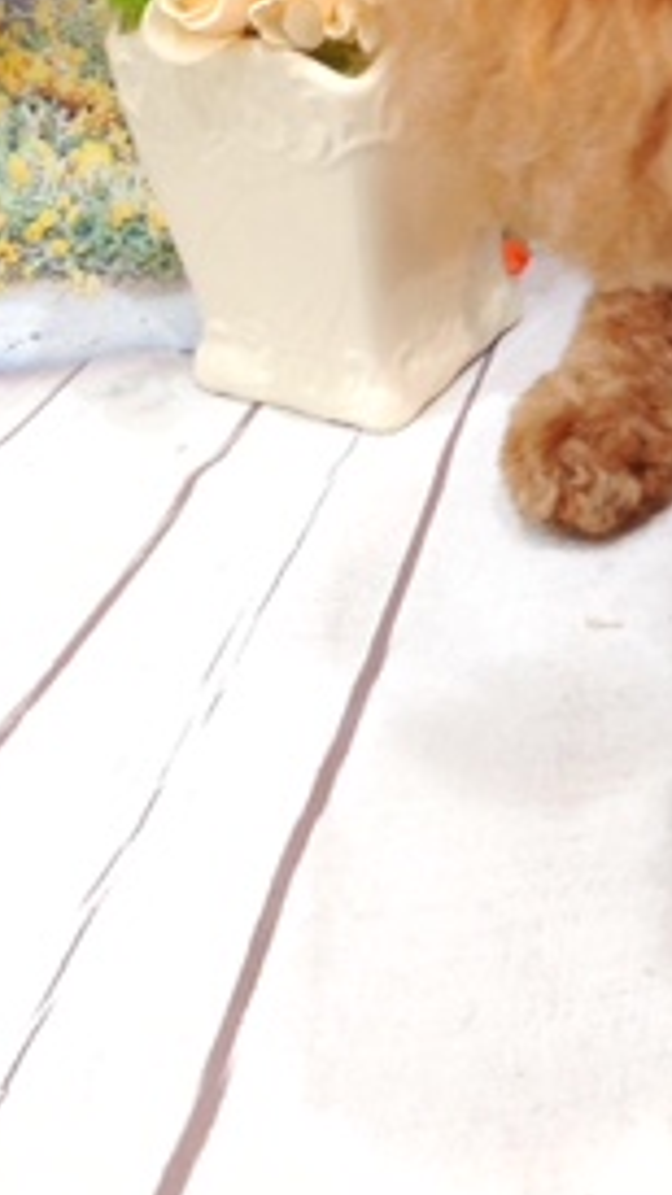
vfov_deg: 24.4
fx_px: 2663
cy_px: 57
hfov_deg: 14.0
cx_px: 768
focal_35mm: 84
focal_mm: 4.12
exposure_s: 1/20
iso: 64
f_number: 2.4
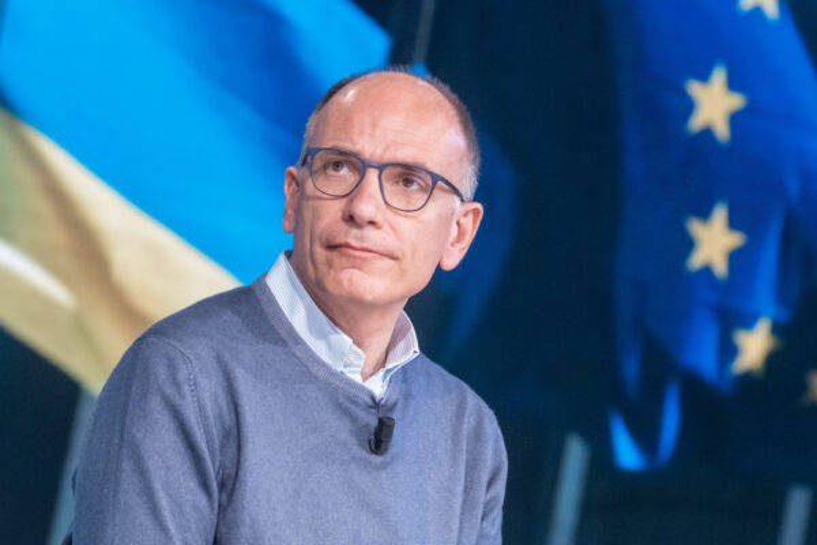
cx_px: 408
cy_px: 272
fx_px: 3336
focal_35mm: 147
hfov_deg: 14.0
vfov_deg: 9.3
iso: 2500
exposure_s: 1/140
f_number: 4
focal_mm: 98.2
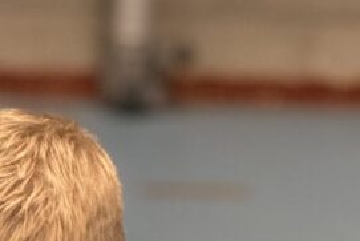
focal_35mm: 472
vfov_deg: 2.9
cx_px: 128
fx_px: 4722
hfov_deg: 4.4
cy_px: 611
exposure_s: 1/50
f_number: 2.8
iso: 640
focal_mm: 15.66
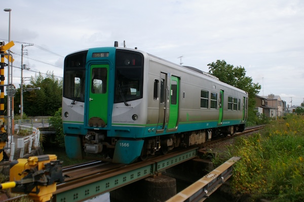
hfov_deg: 46.4
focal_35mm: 42
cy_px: 101
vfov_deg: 31.8
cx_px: 152
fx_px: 354
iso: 400
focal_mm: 28
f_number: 4
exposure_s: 1/3000
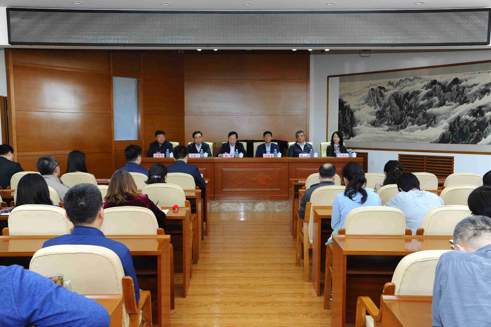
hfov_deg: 55.8
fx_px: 463
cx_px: 246
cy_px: 164
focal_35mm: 34
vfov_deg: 38.8
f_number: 5
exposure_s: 1/60
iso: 2000
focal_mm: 34
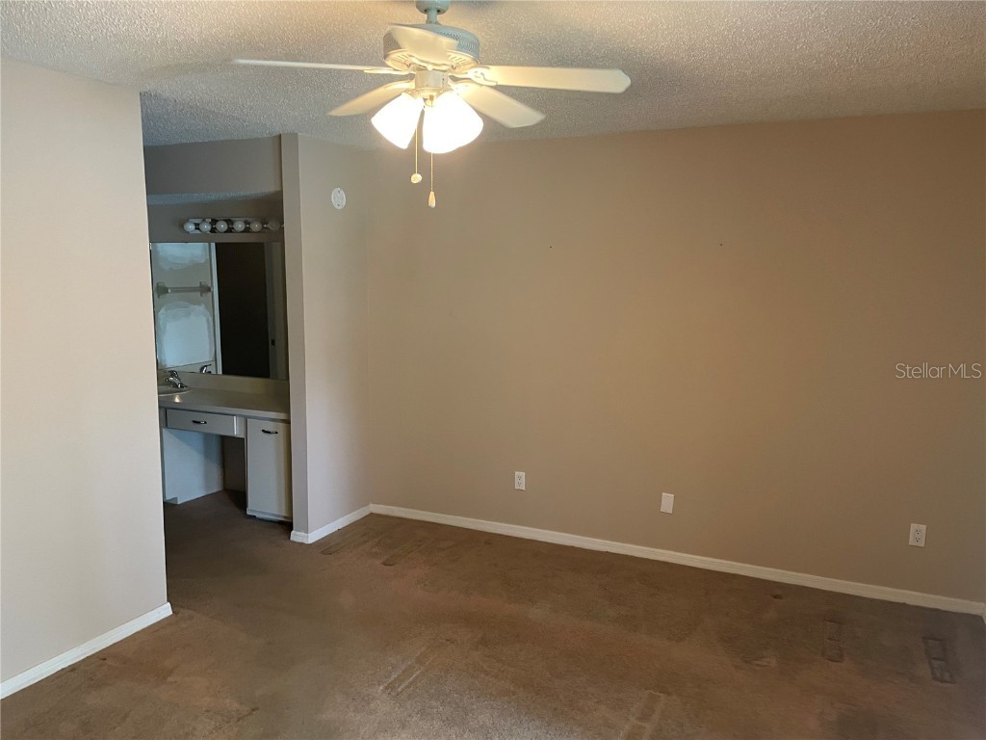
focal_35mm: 26
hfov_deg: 67.3
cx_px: 493
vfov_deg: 53.1
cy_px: 370
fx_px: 741
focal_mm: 4.2
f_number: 1.6
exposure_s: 1/60
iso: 400
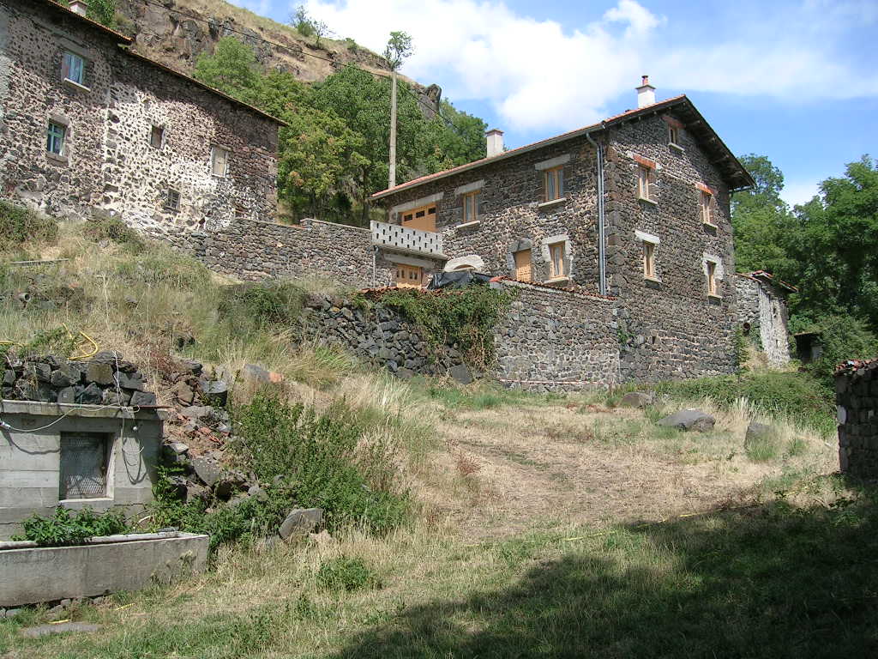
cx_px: 439
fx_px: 888
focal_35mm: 35
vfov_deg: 40.7
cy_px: 330
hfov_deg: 52.6
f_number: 4.8
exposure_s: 1/303
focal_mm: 5.4
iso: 50
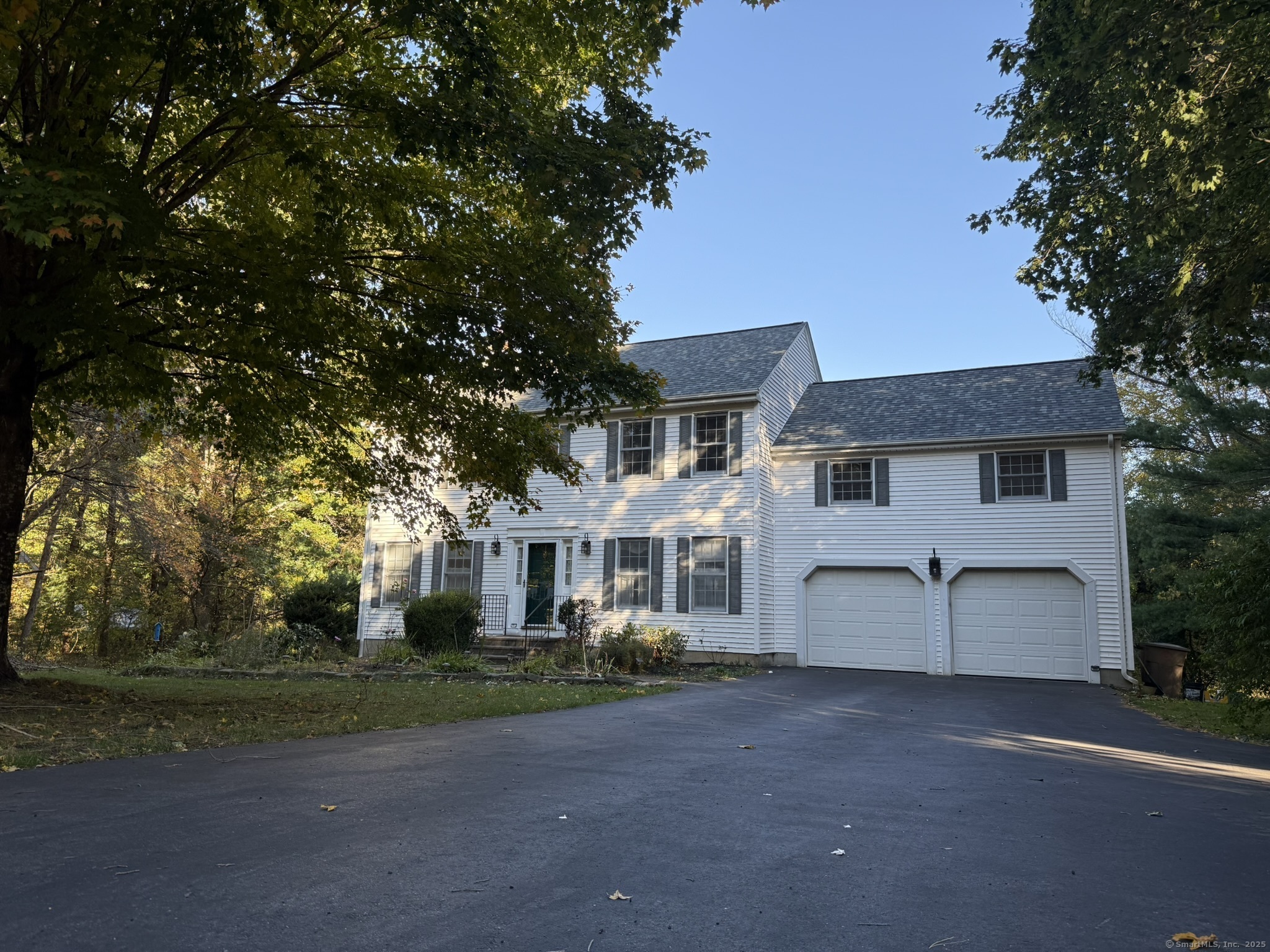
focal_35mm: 24
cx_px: 635
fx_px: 881
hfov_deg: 71.6
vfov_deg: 56.8
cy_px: 476
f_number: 1.78
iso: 100
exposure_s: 1/563
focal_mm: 6.76
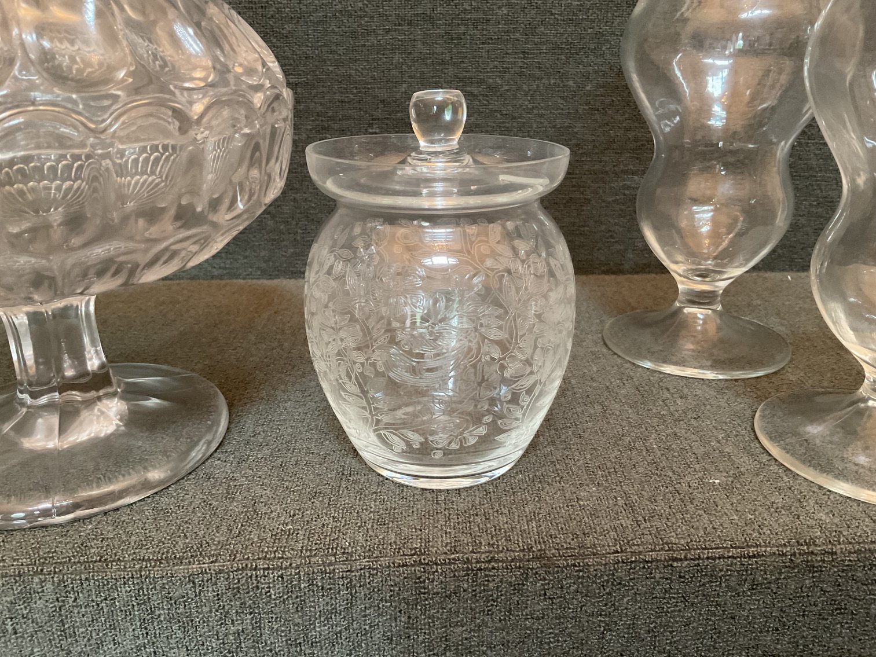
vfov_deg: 48.2
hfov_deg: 61.7
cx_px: 438
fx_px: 734
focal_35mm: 29
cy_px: 328
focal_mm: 3
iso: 250
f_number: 1.8
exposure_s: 1/50
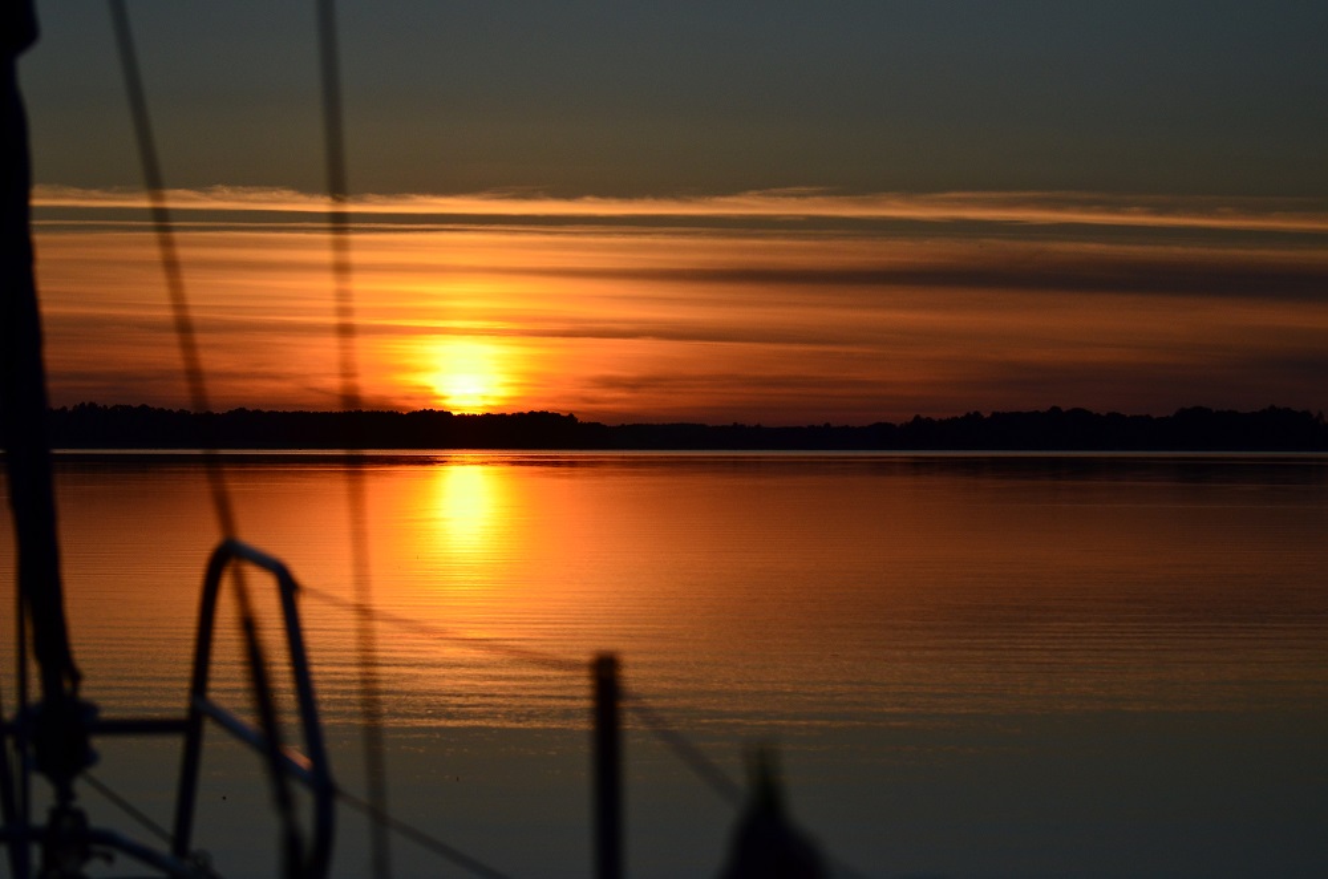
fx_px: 3865
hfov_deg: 19.5
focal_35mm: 105
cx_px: 664
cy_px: 440
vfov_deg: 13.0
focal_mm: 70
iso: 450
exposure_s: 1/8000
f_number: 4.5
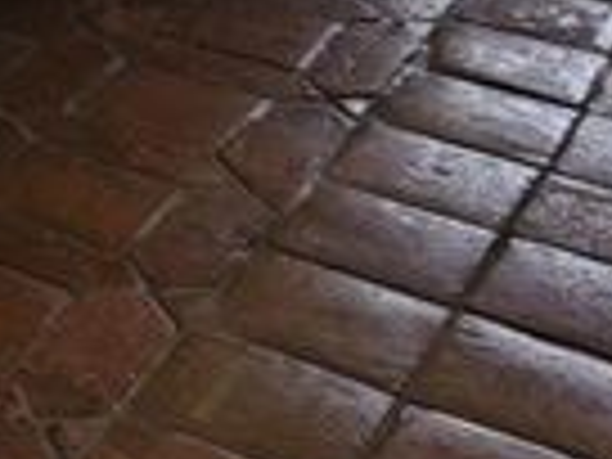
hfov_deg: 14.2
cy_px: -346
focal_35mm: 113
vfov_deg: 12.1
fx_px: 1998
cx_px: -652
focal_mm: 6.7
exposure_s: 1/305
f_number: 1.8
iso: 16
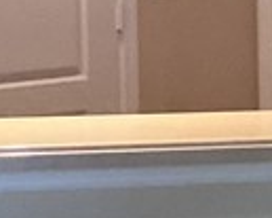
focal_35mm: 241
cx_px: 869
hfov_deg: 7.0
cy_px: 40
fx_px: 1939
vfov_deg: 6.4
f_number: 2.4
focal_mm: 3.3
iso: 250
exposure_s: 1/60
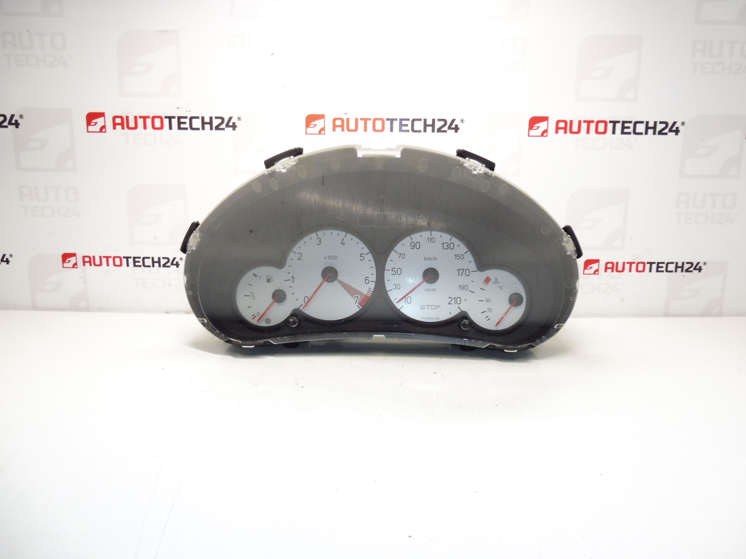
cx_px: 373
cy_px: 280
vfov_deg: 54.9
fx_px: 539
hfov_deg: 69.4
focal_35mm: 25
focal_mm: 4.4
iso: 200
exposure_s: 1/60
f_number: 3.5
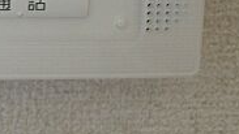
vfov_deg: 8.1
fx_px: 919
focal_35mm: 145
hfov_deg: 14.7
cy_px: -88
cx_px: 27
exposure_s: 1/60
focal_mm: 6.2
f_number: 2.7
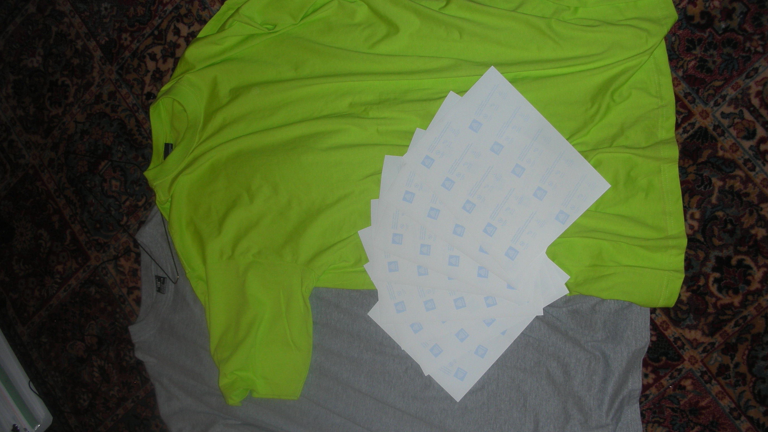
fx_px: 794
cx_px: 379
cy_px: 233
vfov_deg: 30.4
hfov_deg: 51.6
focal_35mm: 39
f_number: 3
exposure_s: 1/60.1
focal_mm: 5.8
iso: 50
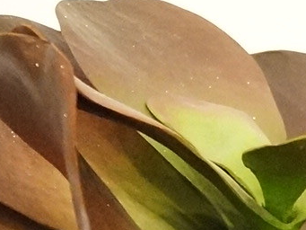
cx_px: 901
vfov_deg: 5.5
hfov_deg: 6.7
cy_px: 194
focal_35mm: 269
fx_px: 2379
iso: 3200
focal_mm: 26
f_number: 4
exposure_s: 1/40
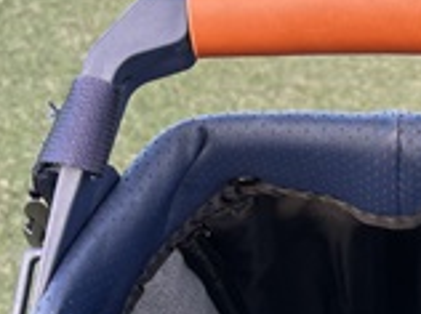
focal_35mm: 104
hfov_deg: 18.5
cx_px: 400
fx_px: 1263
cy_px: 466
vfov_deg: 13.4
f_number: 1.6
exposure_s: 1/121
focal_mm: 4.2
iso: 32
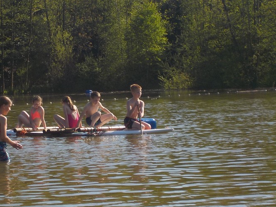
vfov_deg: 10.6
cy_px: 95
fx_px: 1117
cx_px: 72
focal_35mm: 140
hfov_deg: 14.0
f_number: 5.9
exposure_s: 1/400
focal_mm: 12.3
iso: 125
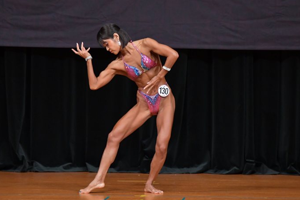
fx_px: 3000
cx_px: 156
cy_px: 99
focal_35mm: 360
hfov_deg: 5.7
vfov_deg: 3.8
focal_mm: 210
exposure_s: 1/400
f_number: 5.6
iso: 4000
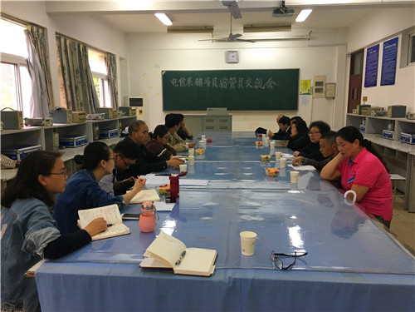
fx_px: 348
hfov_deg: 61.7
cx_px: 208
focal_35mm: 29
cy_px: 156
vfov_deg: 48.2
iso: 64
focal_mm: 4.15
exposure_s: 1/33
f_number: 2.2
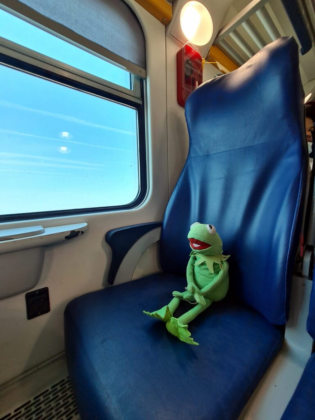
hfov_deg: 89.9
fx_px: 158
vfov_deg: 106.2
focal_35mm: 13
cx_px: 158
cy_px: 210
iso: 64
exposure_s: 1/788
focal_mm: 2.2
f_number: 2.2
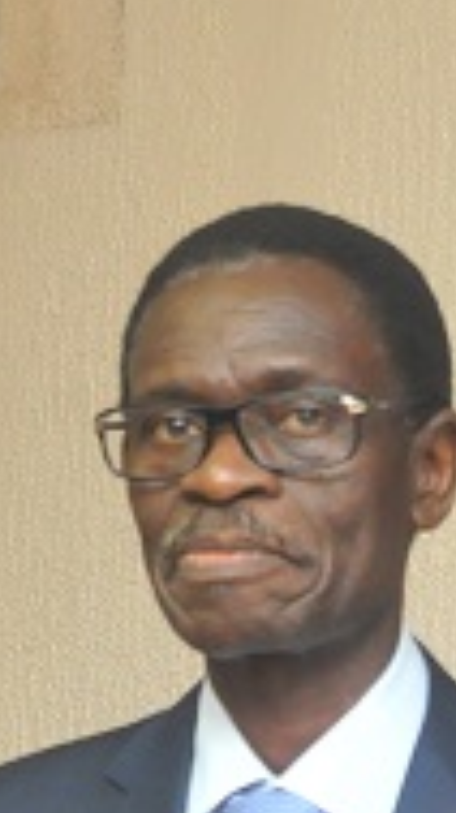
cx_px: 604
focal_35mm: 222
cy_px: 1060
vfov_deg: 9.5
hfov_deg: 5.4
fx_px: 4783
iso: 1600
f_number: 5.6
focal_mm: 44
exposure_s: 1/100
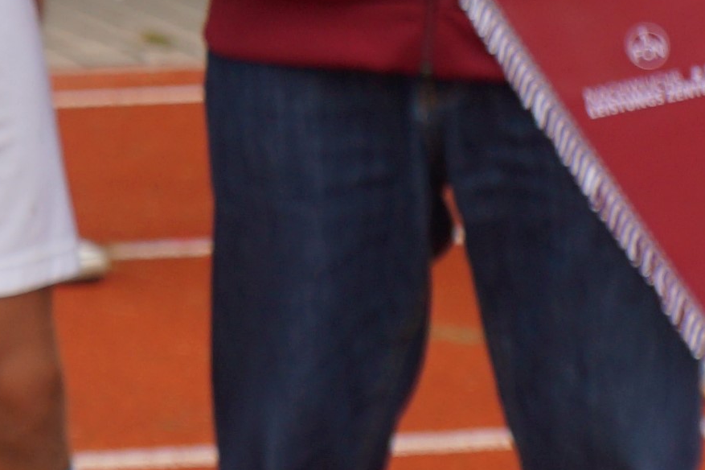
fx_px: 6029
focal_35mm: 308
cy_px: -480
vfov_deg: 4.4
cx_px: -1207
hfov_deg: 6.3
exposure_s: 1/160
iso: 100
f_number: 4
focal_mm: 30
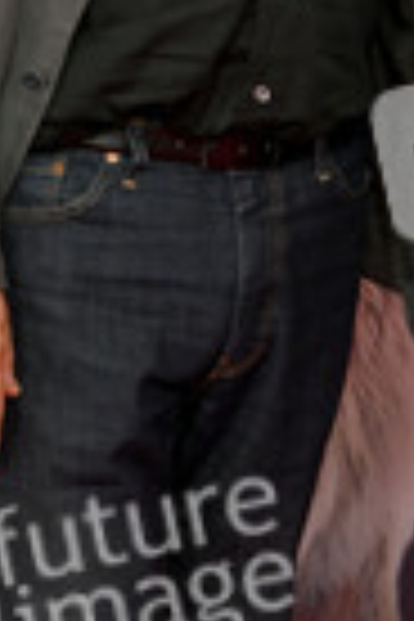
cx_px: 194
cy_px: -90
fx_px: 3743
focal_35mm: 217
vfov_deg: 9.4
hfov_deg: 6.3
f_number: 8
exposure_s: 1/125
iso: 1000
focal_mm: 75
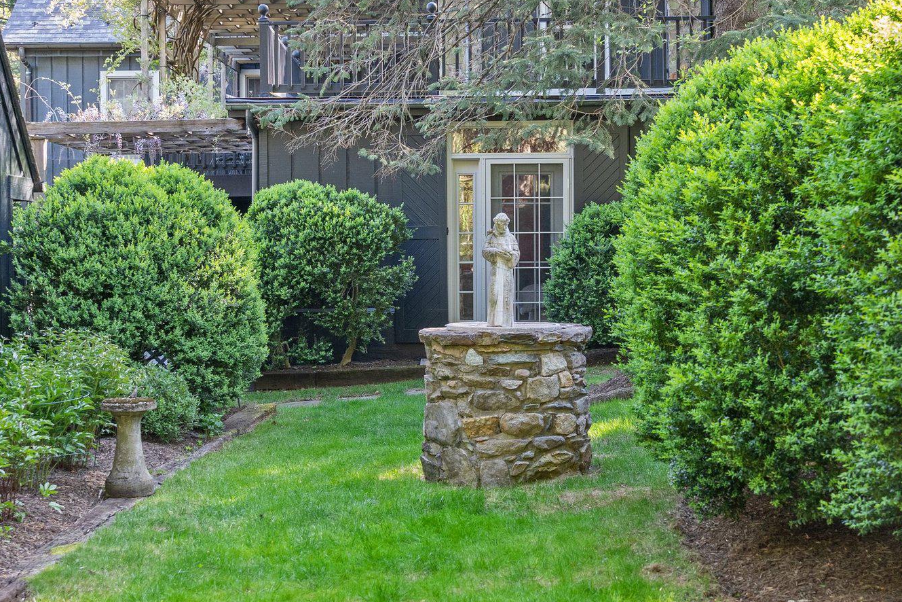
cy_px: 259
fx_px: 1628
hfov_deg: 31.0
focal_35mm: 65
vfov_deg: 20.9
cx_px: 424
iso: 640
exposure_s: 1/125
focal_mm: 32
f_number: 5
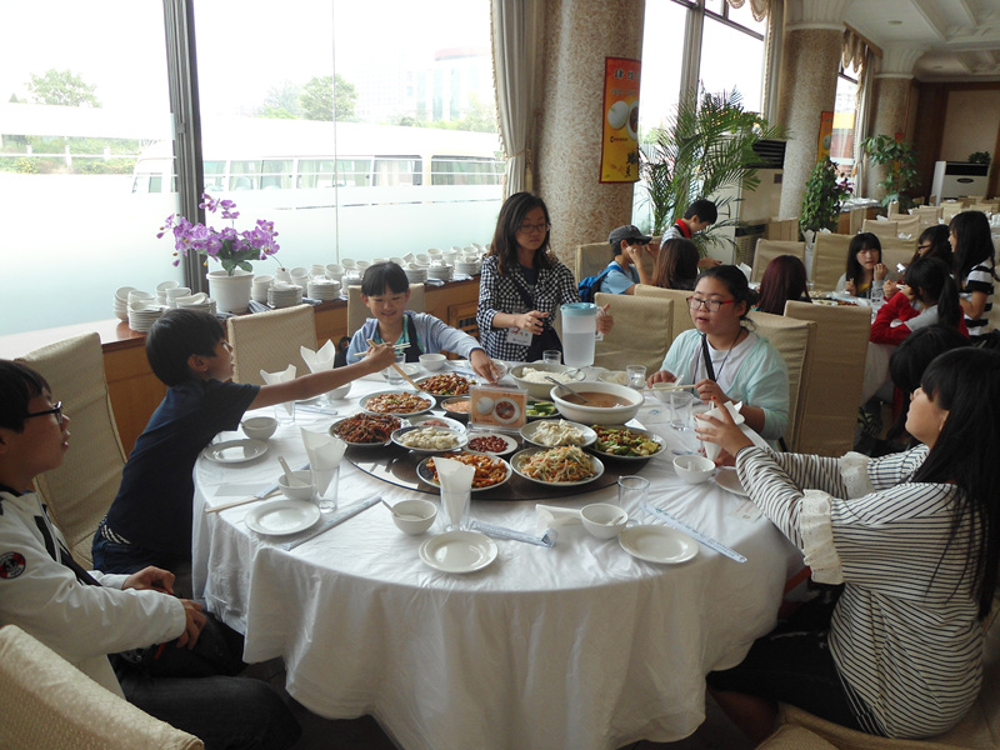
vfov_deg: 53.1
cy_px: 375
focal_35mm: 26
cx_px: 500
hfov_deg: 67.3
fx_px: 751
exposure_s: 1/125
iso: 80
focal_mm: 4.7
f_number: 2.8
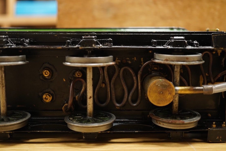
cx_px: 115
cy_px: 76
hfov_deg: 42.7
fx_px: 289
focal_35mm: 46
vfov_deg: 29.2
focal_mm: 30
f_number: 3.5
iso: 2000
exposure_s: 1/125
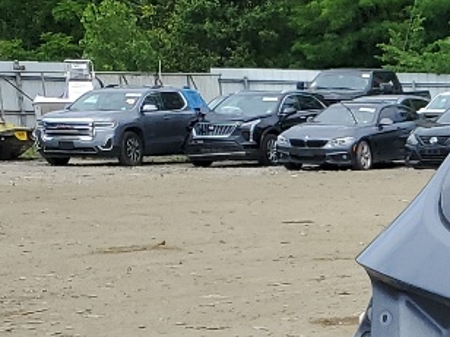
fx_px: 1755
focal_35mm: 135
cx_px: 988
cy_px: 592
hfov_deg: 12.3
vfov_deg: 10.4
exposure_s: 1/2500
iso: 50
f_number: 1.5
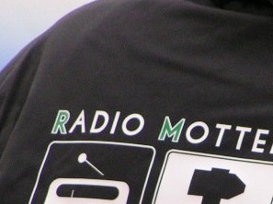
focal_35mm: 917
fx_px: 7223
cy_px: 187
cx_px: 222
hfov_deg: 2.2
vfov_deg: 1.6
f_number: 3.5
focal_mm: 52
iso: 200
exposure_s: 1/125
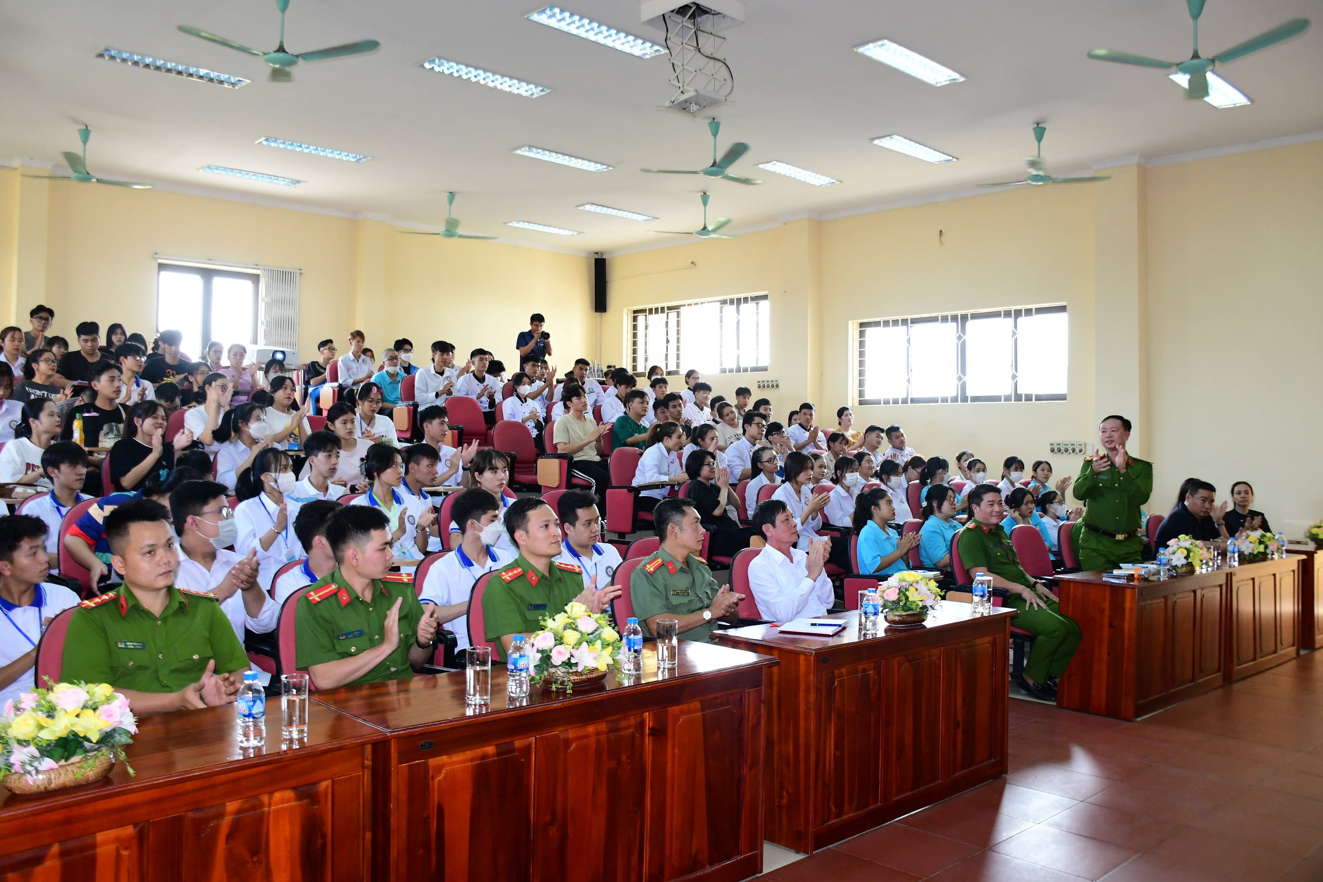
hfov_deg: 61.9
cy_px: 441
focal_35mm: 30
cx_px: 662
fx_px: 1102
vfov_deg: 43.6
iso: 1600
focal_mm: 20
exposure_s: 1/200
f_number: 5
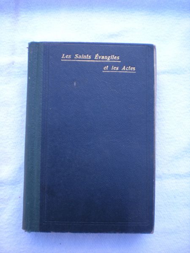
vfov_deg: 49.0
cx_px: 95
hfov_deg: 37.7
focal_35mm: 38
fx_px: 278
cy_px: 126
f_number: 3.1
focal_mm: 6.3
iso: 64
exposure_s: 1/77
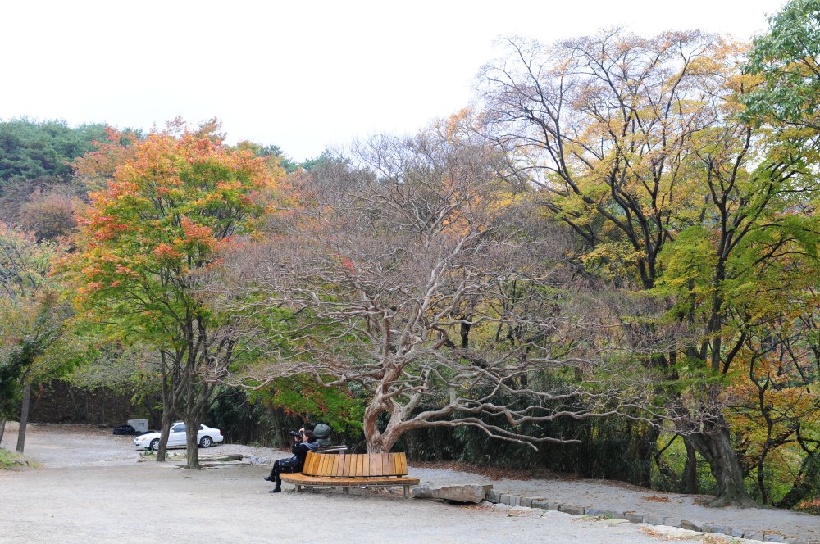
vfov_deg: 31.8
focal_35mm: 42
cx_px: 410
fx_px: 955
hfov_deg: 46.5
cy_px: 272
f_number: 8
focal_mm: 28
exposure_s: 1/25
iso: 200
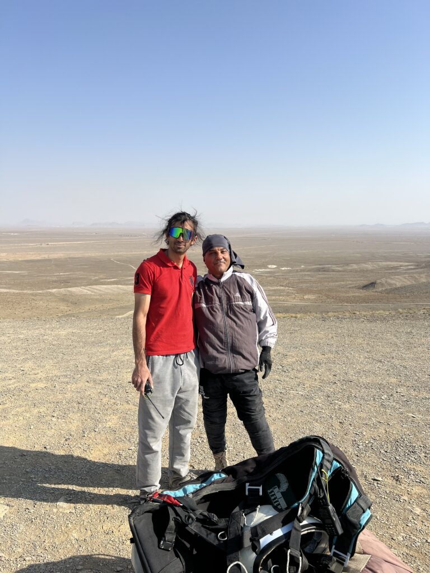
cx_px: 215
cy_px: 286
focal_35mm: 26
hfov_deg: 53.1
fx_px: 431
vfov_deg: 67.3
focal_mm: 5.7
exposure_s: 1/4444
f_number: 1.5
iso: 50
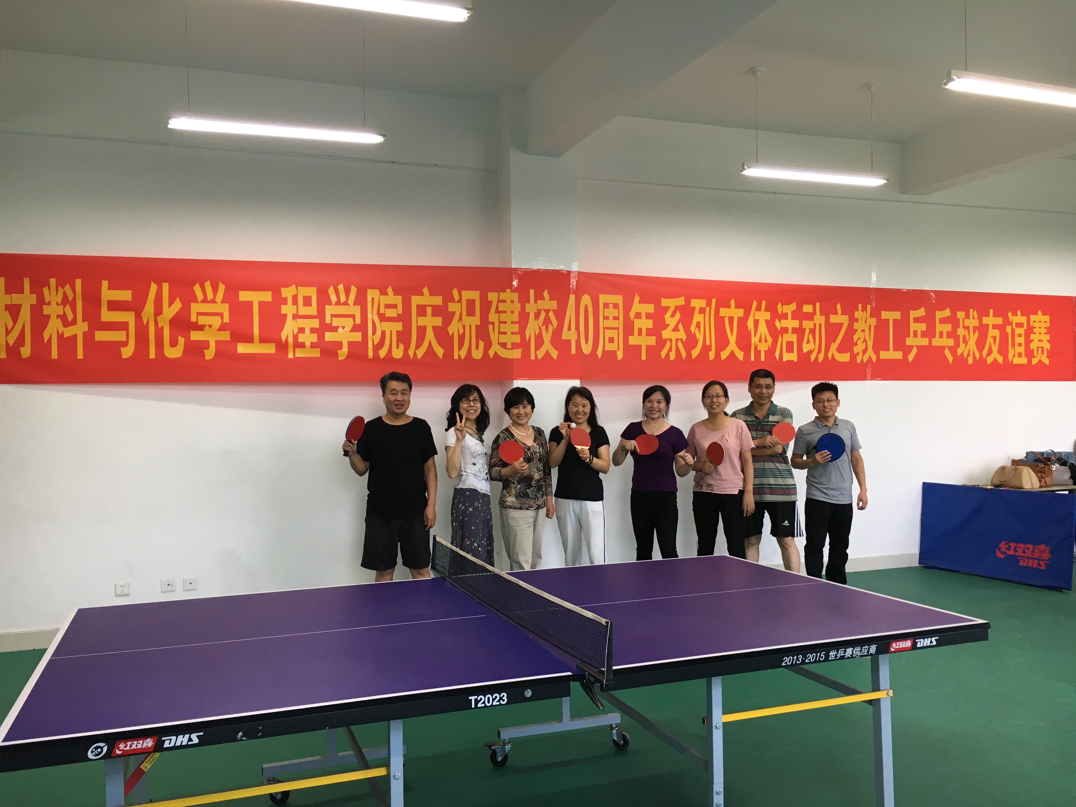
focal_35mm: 29
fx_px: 901
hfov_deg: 61.7
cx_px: 538
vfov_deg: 48.2
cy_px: 404
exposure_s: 1/33
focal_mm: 4.15
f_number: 2.2
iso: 40
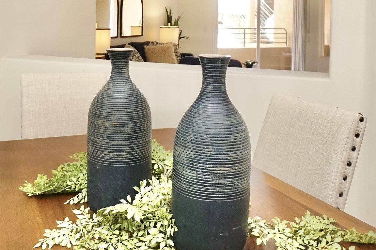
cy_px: 21
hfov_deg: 48.3
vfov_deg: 31.7
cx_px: 157
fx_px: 418
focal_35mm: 40
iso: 640
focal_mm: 10
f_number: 4
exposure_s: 1/160
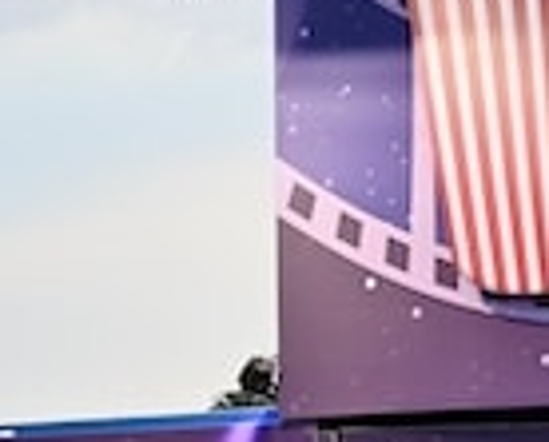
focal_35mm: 292
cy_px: 536
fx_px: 4755
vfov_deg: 5.3
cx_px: 1082
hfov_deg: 6.4
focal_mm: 42
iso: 400
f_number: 3.2
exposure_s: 1/100
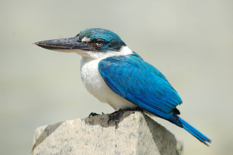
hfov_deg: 8.9
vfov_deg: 5.9
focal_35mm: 232
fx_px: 1504
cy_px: 78
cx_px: 116
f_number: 5
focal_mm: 155
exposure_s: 1/1600
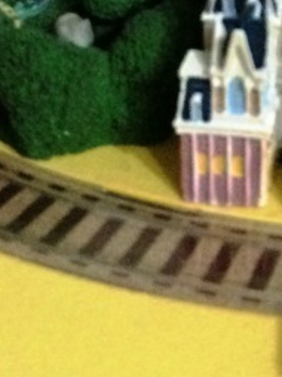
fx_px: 1317
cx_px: 528
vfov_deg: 14.5
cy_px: -288
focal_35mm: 121
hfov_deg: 11.3
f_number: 2.2
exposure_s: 1/15
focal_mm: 4.12
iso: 500
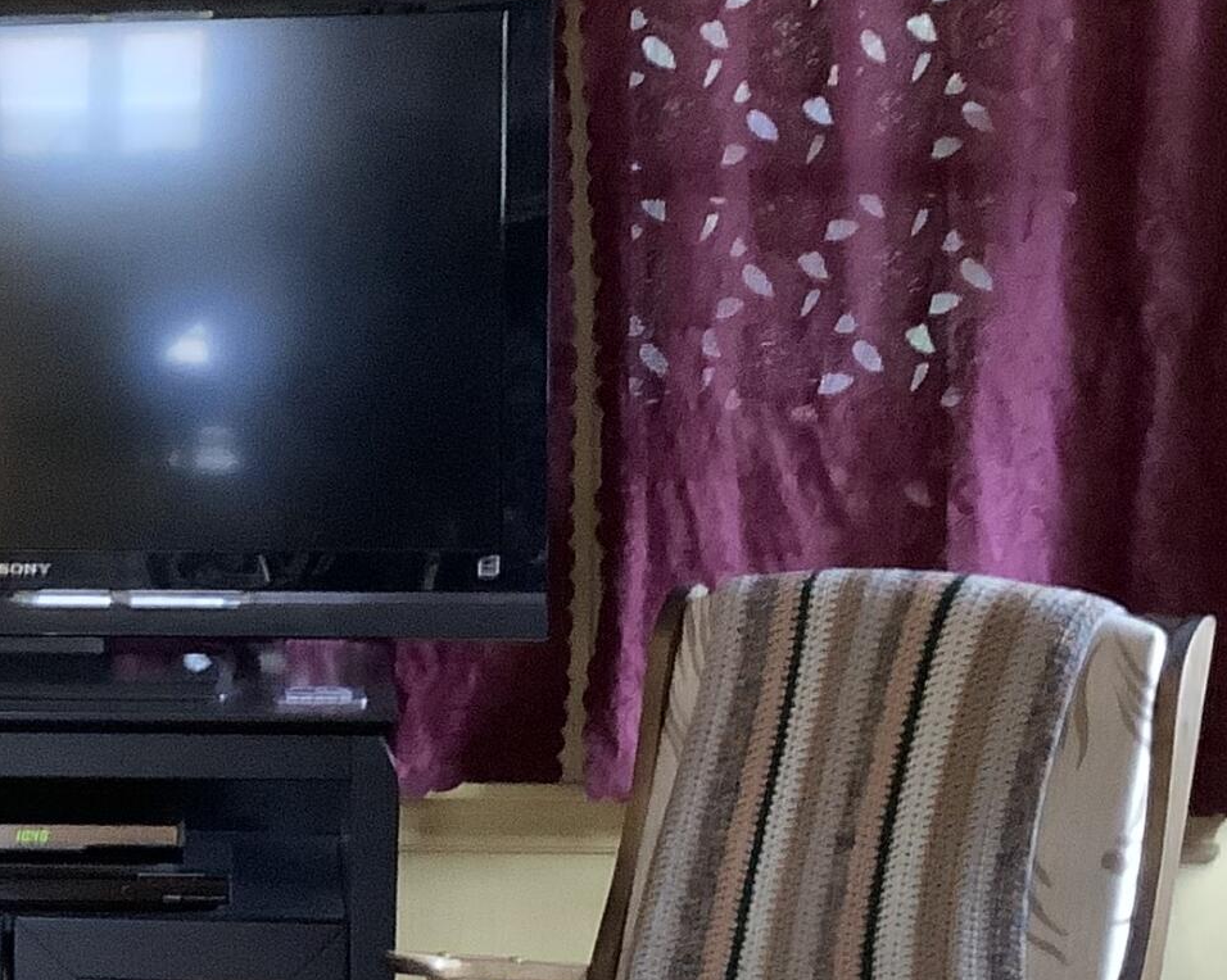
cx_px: -357
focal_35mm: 95
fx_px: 3448
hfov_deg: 18.8
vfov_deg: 16.2
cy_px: 505
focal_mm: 3.3
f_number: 2.4
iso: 640
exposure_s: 1/17
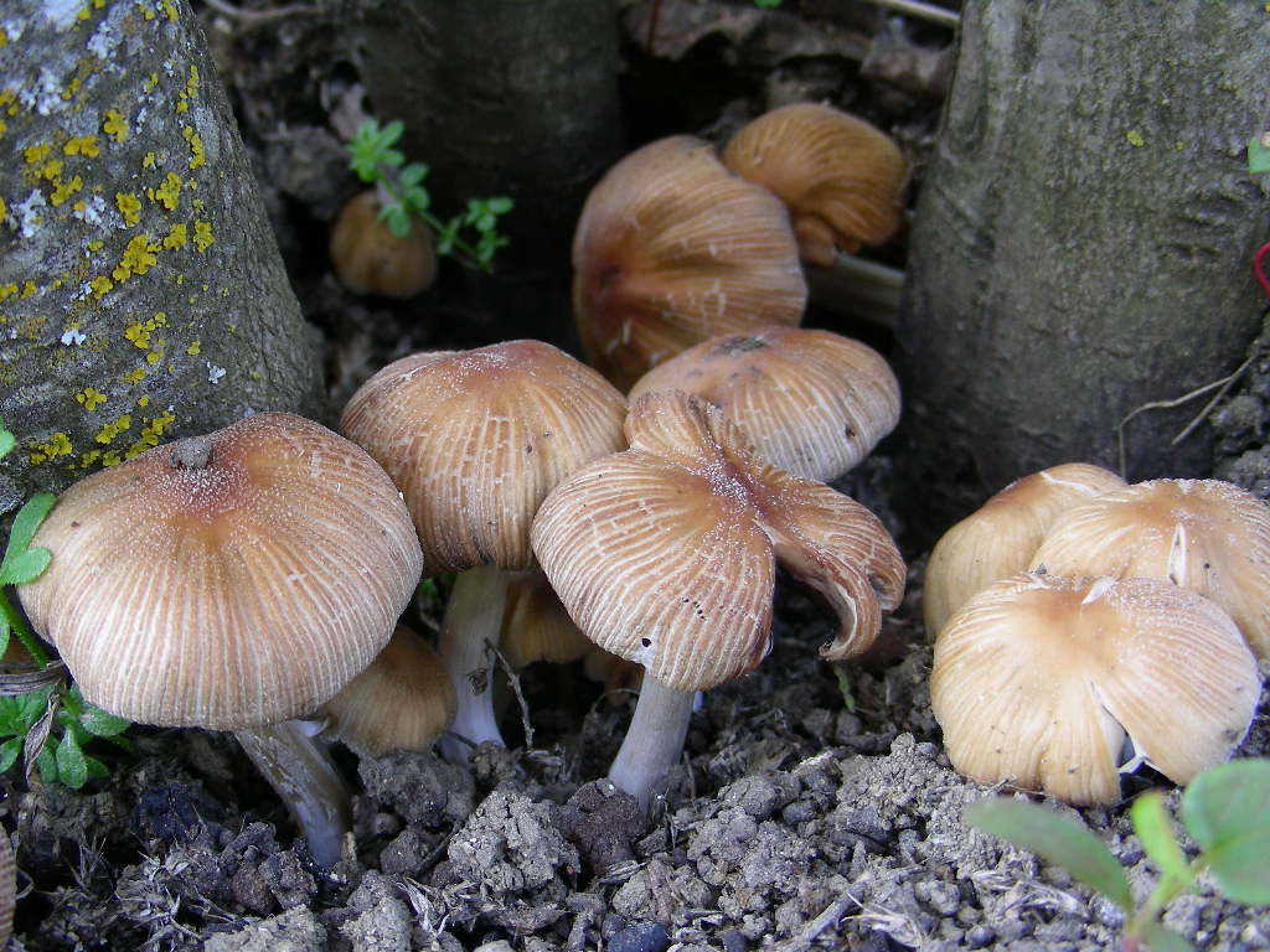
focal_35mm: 53
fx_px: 1944
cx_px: 635
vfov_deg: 27.5
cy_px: 476
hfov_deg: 36.2
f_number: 3.5
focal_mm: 8.8
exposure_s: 1/31.8
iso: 50
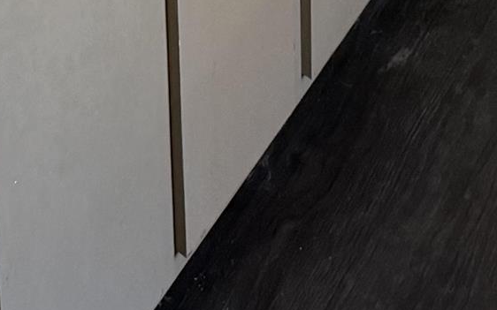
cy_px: -427
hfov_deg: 15.0
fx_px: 1882
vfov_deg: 8.6
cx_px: 327
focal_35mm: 139
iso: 250
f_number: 1.78
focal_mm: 6.76
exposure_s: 1/60
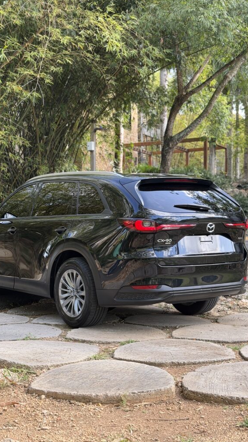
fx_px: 620
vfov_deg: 39.2
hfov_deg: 22.6
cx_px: 96
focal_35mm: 53
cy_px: 219
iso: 64
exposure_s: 1/204
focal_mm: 6.76
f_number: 1.78
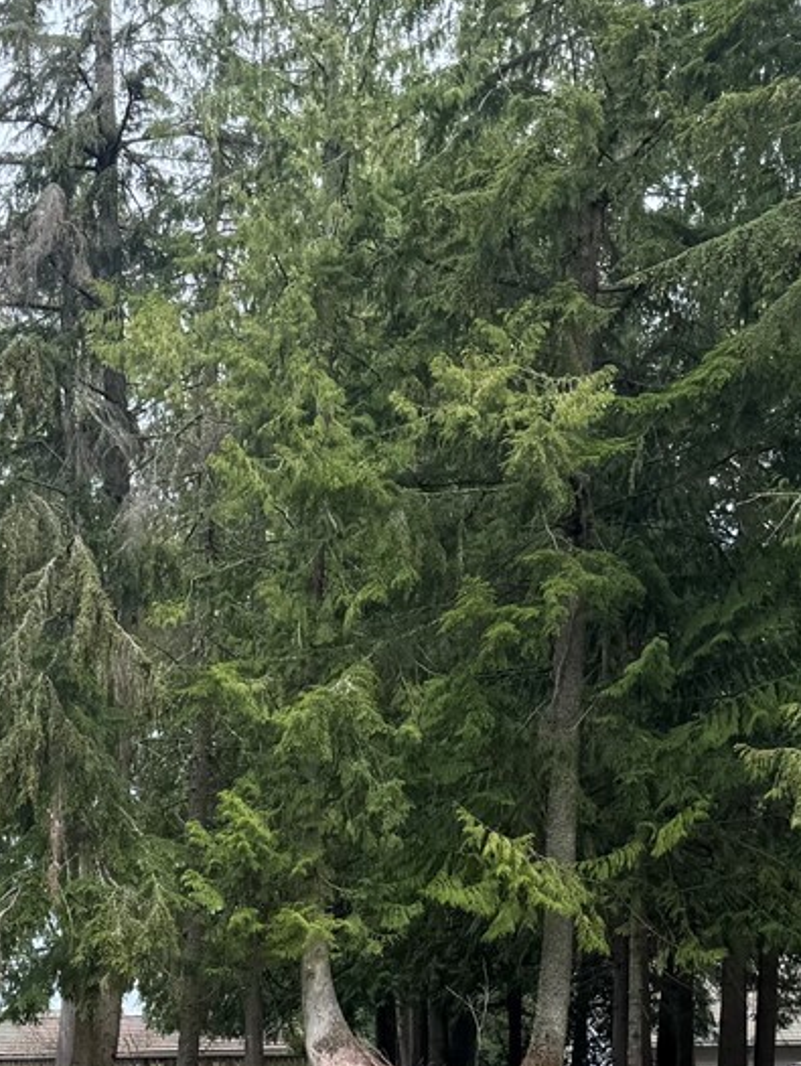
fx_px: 2250
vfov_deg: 25.0
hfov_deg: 17.8
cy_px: 1145
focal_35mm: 73
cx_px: -444
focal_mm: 6.76
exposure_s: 1/1172
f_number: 1.78
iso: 80
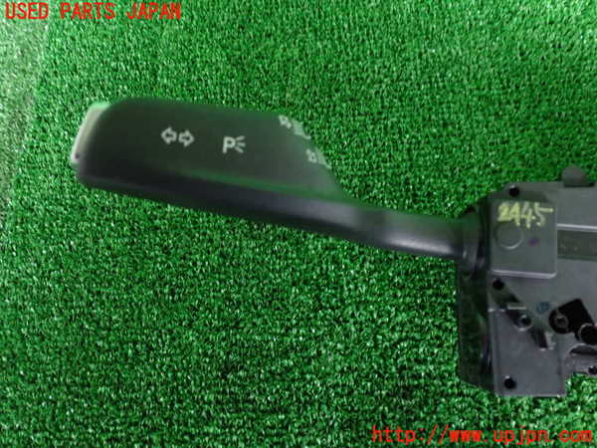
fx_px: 517
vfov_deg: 46.8
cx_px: 298
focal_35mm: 30
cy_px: 224
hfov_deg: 60.0
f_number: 2.3
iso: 640
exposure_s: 1/30
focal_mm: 5.4
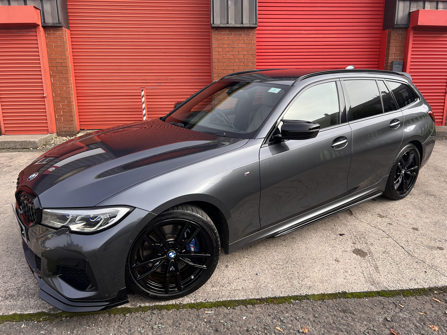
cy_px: 168
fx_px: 336
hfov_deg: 67.3
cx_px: 224
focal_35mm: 26
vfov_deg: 53.1
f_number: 1.5
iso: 50
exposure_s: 1/1209
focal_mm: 5.7
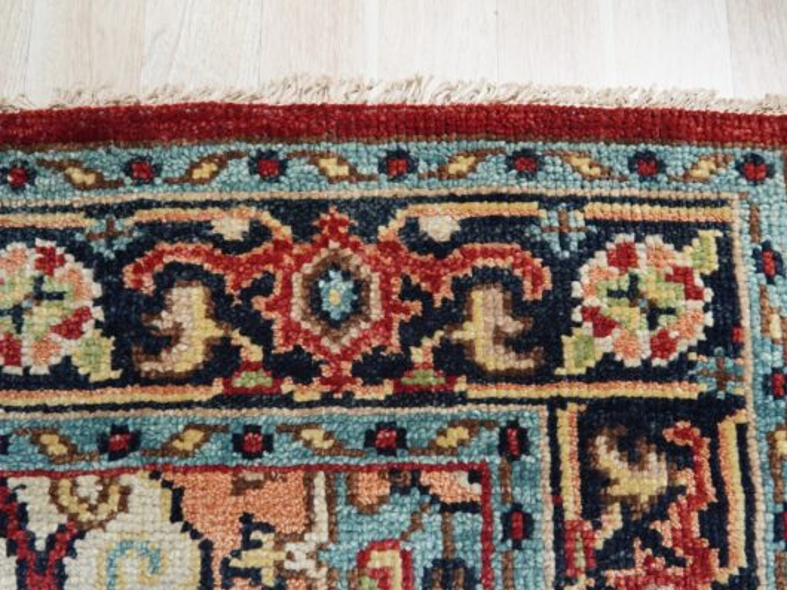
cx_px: 431
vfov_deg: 29.7
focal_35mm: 49
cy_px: 294
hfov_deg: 38.9
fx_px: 1114
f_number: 5
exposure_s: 1/160
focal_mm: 30
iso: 500
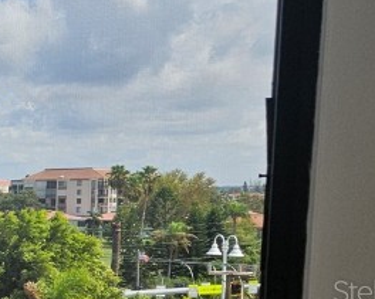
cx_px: -260
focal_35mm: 87
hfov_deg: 18.3
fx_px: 965
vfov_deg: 17.3
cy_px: 290
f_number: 1.8
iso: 40
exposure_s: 1/1126
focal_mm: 5.4
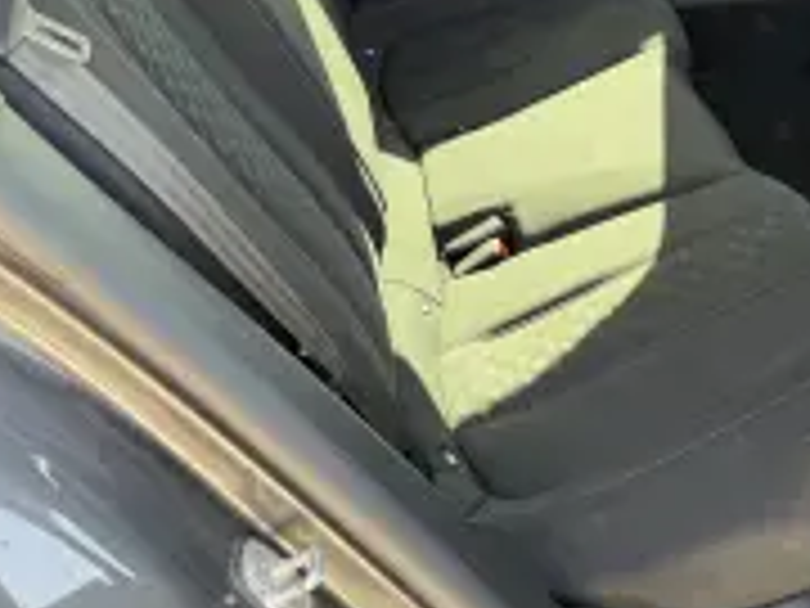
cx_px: 693
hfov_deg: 37.6
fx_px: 1123
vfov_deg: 29.8
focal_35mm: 48
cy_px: 153
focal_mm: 6.76
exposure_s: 1/121
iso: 125
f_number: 1.78
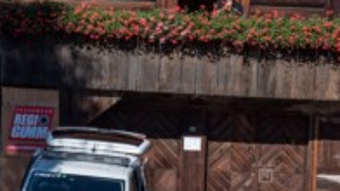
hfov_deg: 7.5
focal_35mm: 289
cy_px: 217
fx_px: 2604
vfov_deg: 4.2
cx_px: 94
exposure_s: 1/800
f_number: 14
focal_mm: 100
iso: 800
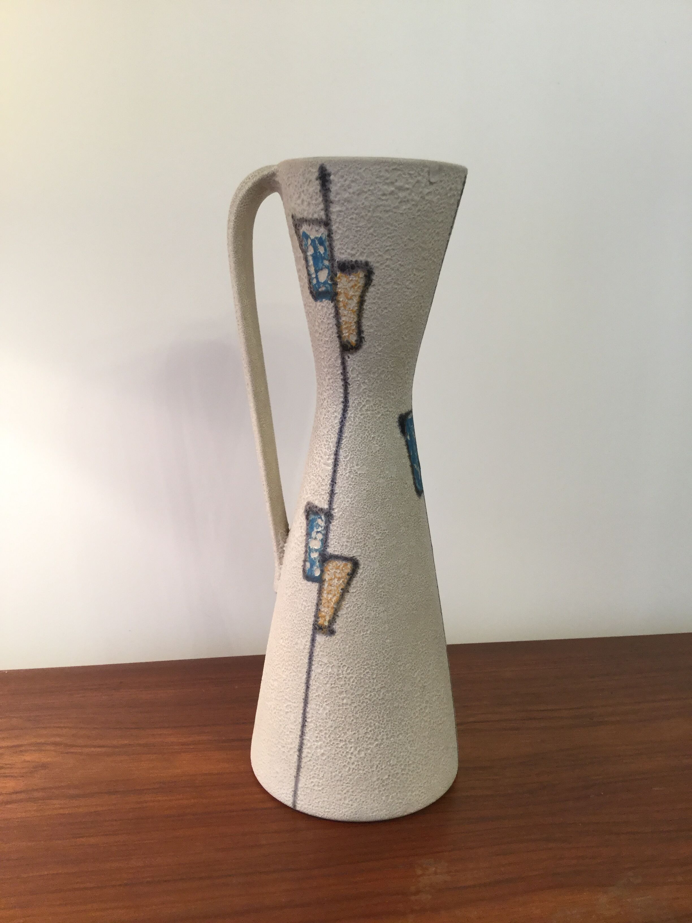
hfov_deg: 45.4
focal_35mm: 31
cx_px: 346
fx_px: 826
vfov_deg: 58.4
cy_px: 462
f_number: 2.4
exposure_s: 1/33
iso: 80
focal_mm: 3.3
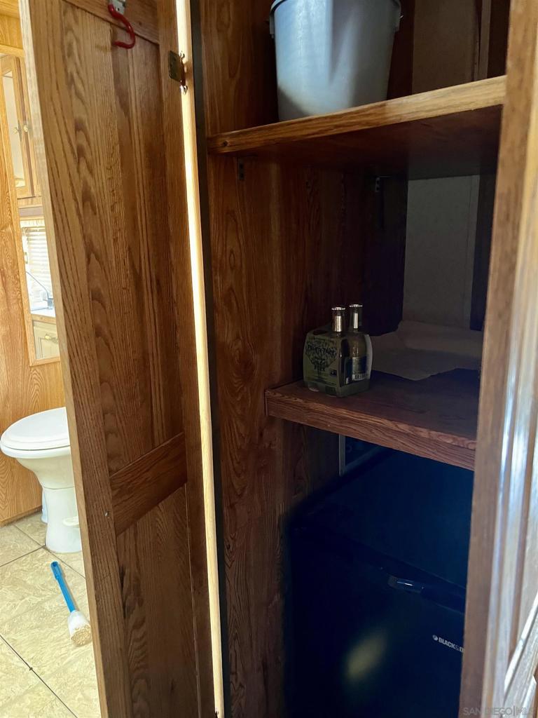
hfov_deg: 53.1
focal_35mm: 26
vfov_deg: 67.3
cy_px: 359
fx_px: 539
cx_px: 269
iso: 640
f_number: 1.5
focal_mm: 5.7
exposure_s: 1/31
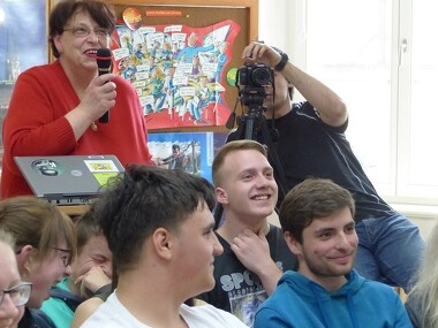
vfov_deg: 11.6
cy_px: 162
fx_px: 1620
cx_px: 200
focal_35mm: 128
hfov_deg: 15.4
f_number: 2.8
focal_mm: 20.5
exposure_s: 1/160
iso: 800
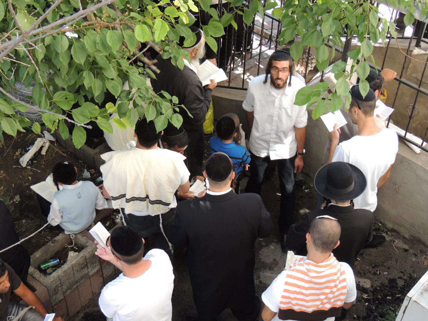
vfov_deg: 29.1
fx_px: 618
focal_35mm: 50
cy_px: 160
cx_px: 214
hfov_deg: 38.2
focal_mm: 8.9
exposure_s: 1/60
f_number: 3.6
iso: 100
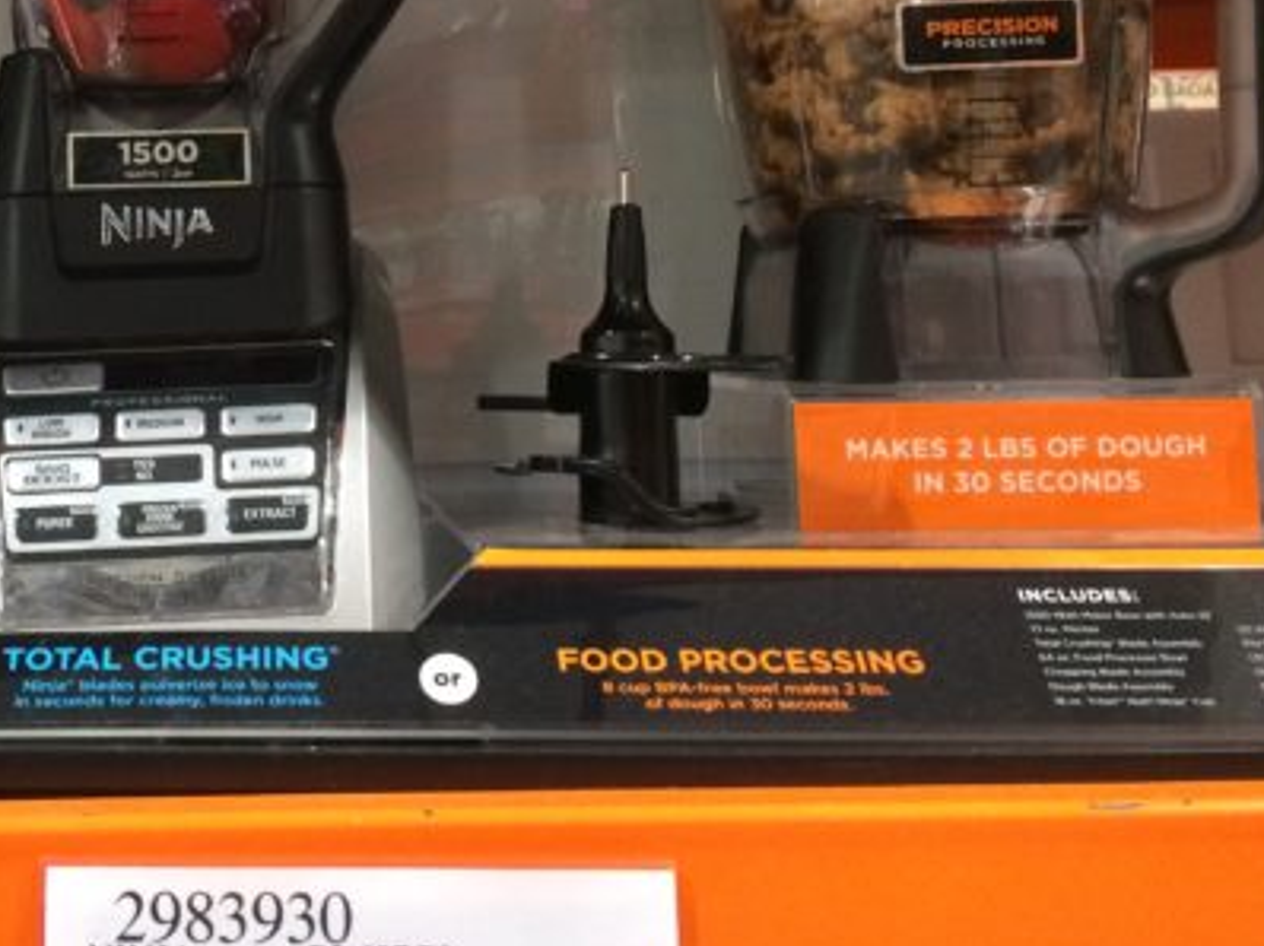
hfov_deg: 33.3
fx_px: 2044
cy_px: 73
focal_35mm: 56
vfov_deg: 25.2
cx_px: 235
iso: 250
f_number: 2.2
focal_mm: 4.15
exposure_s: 1/24
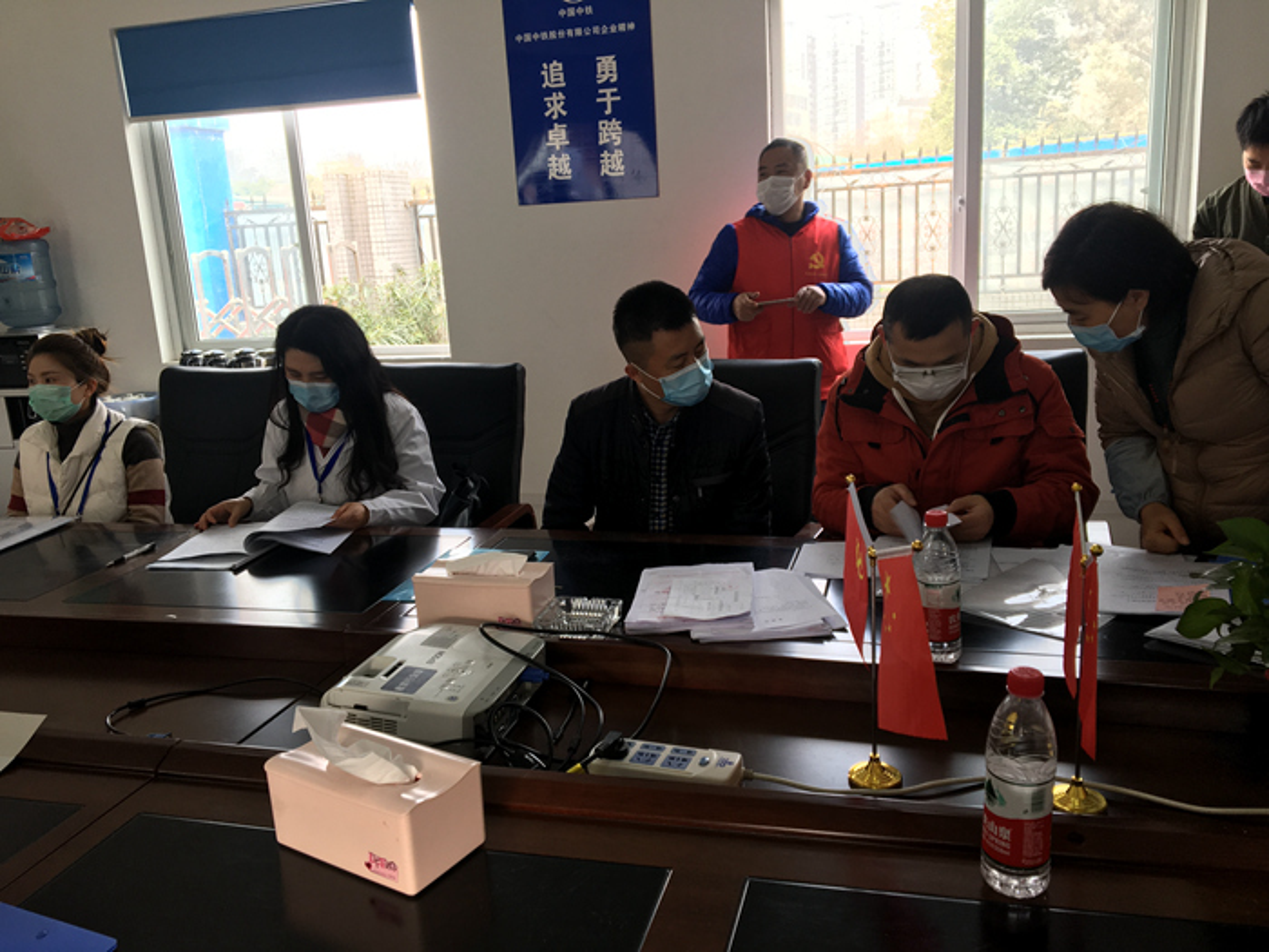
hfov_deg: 61.7
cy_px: 476
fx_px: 1063
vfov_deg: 48.2
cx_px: 634
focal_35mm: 29
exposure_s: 1/50
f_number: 2.2
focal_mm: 4.15
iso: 25
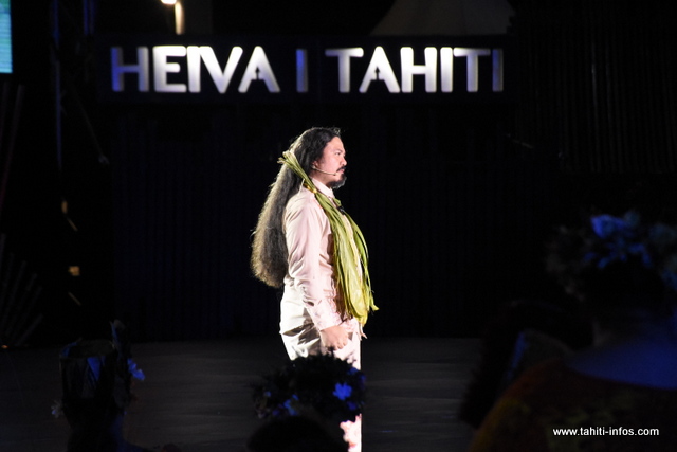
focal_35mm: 210
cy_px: 226
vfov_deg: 6.5
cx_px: 338
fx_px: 3950
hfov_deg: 9.8
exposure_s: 1/250
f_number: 6.3
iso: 6400
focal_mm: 140
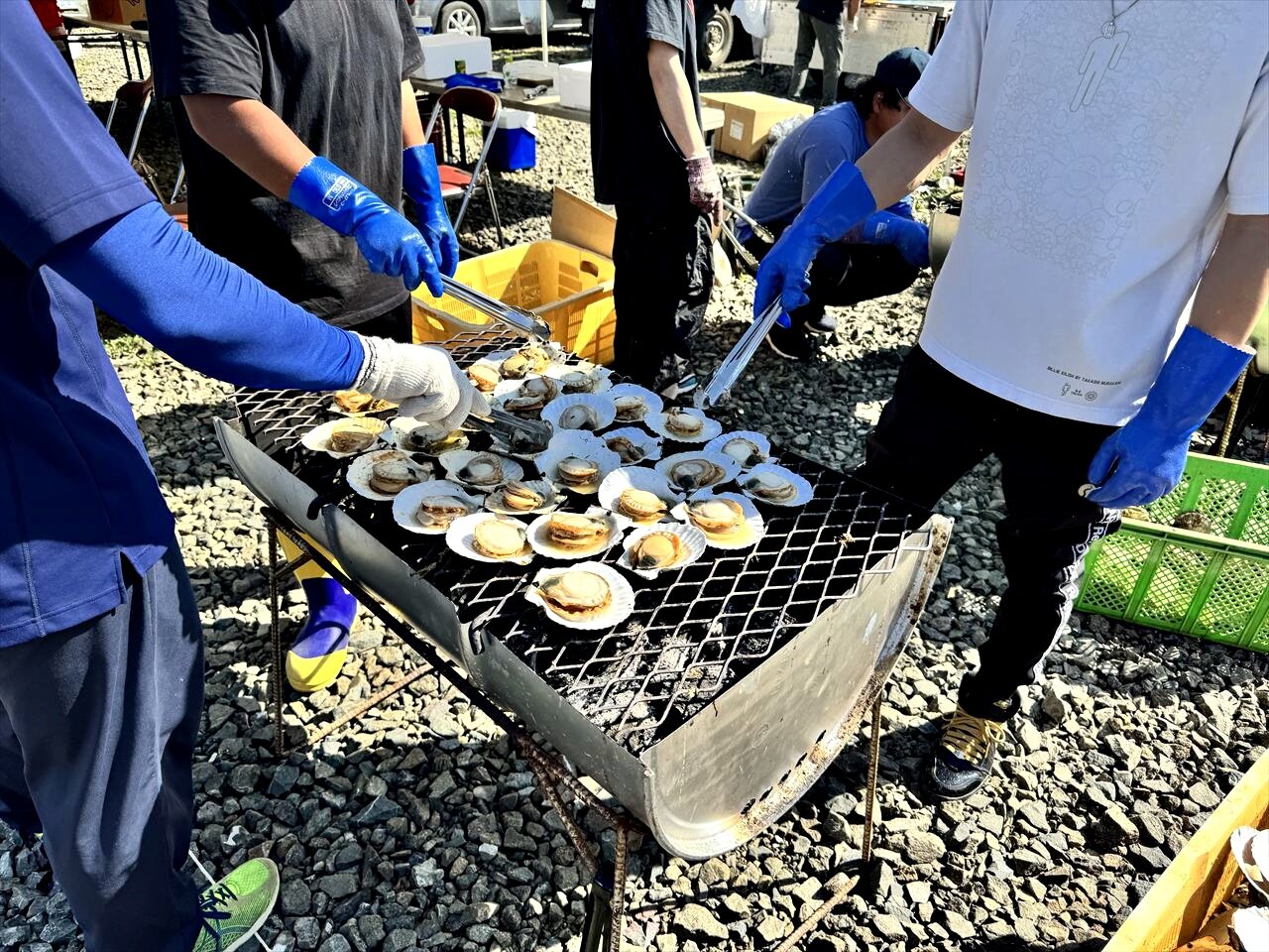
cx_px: 634
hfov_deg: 71.6
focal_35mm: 24
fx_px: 880
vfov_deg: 56.8
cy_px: 476
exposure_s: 1/1560
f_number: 1.8
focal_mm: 6.8
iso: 80
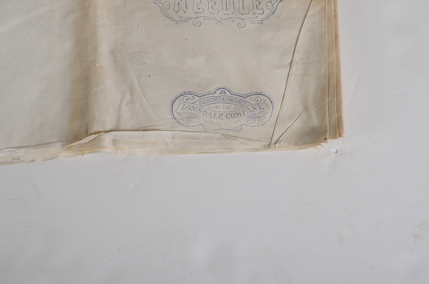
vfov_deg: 8.7
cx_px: 214
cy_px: 142
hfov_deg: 13.1
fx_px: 1873
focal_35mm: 158
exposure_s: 1/160
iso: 320
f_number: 16
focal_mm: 105
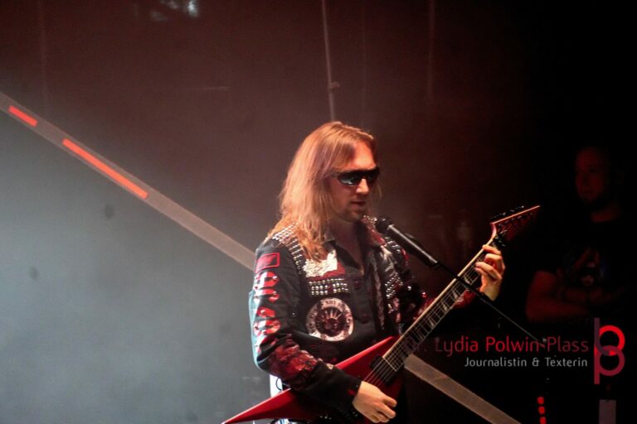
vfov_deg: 3.3
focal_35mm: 416
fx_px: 7351
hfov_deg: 5.0
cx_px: 318
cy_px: 212
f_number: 6.3
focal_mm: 277
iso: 6400
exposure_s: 1/250
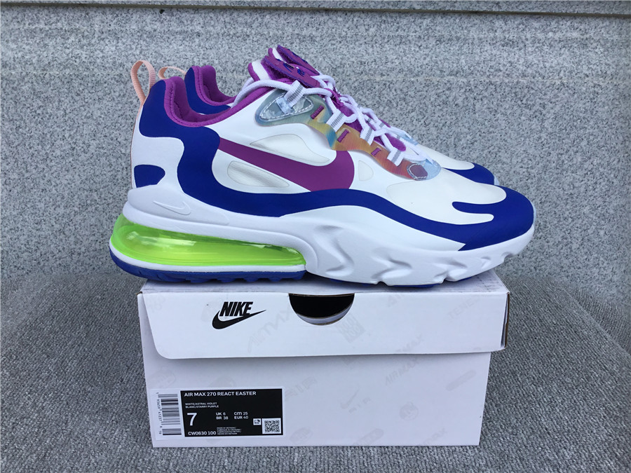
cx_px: 316
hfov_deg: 58.4
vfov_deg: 45.4
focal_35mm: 31
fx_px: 565
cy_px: 236
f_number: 2.4
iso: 25
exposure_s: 1/491
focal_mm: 3.3
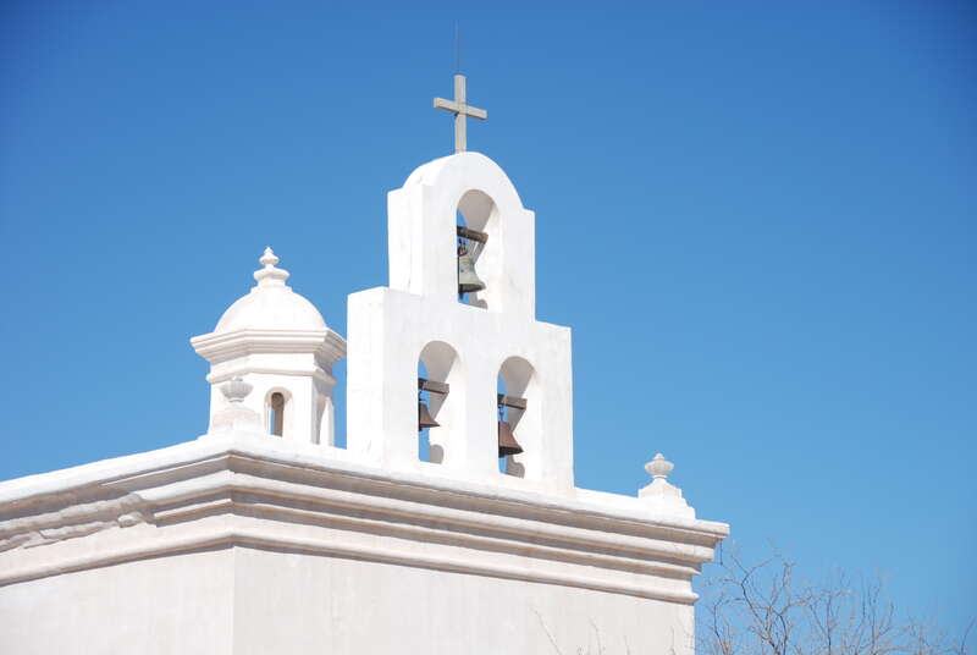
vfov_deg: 13.1
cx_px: 488
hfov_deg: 19.4
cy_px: 328
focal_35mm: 105
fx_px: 2854
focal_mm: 70
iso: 100
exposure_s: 1/640
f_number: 6.3
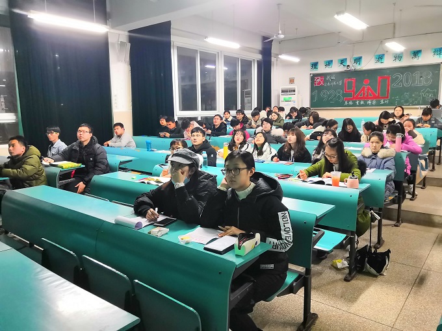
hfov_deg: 65.3
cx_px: 221
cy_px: 166
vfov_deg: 51.4
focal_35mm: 27
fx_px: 345
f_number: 1.8
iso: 500
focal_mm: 3.95
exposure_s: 1/22.5
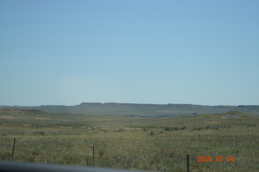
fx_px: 593
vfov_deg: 16.6
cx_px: 130
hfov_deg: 24.6
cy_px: 86
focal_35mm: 82
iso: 200
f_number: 5.6
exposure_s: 1/1250
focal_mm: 55
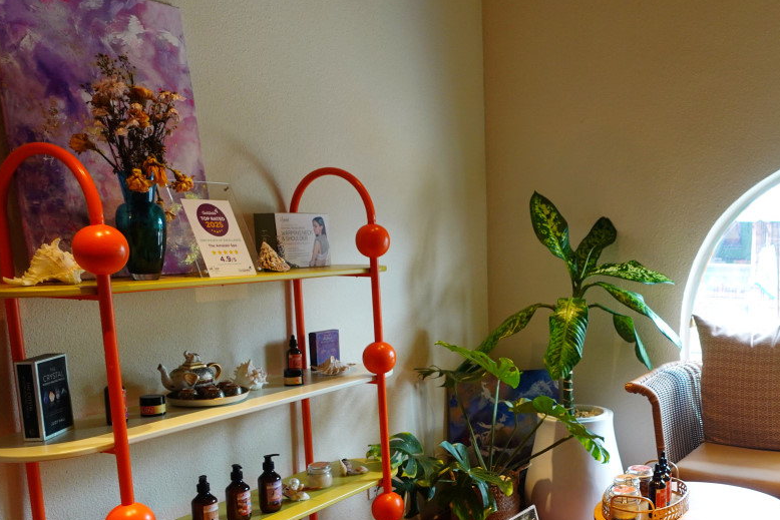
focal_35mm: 37
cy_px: 365
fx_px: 802
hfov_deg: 49.8
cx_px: 587
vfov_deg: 35.4
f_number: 2.8
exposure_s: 1/60
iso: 250
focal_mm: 9.4
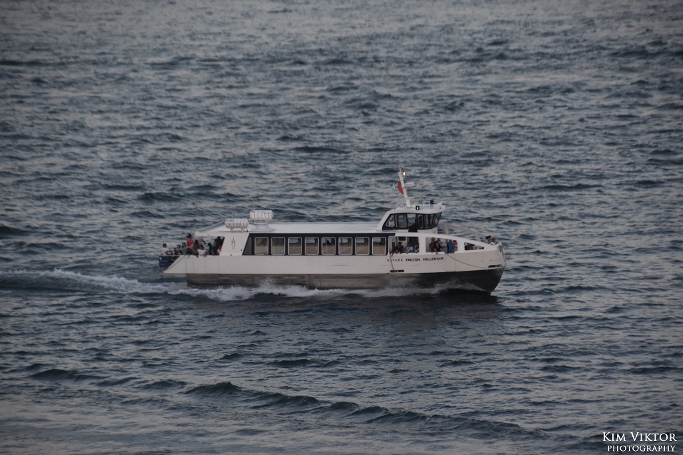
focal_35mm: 128
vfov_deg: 10.7
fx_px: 2418
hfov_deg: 16.1
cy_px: 228
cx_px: 342
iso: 450
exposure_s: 1/250
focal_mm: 85
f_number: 5.6
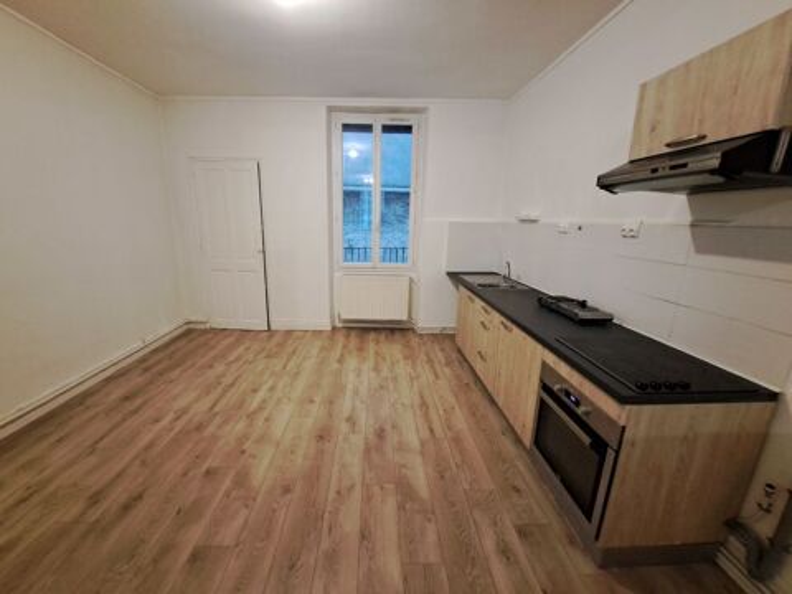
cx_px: 396
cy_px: 297
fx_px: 297
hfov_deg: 106.2
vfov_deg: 89.9
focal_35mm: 13
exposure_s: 1/25
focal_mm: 1.74
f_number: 2.2
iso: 500
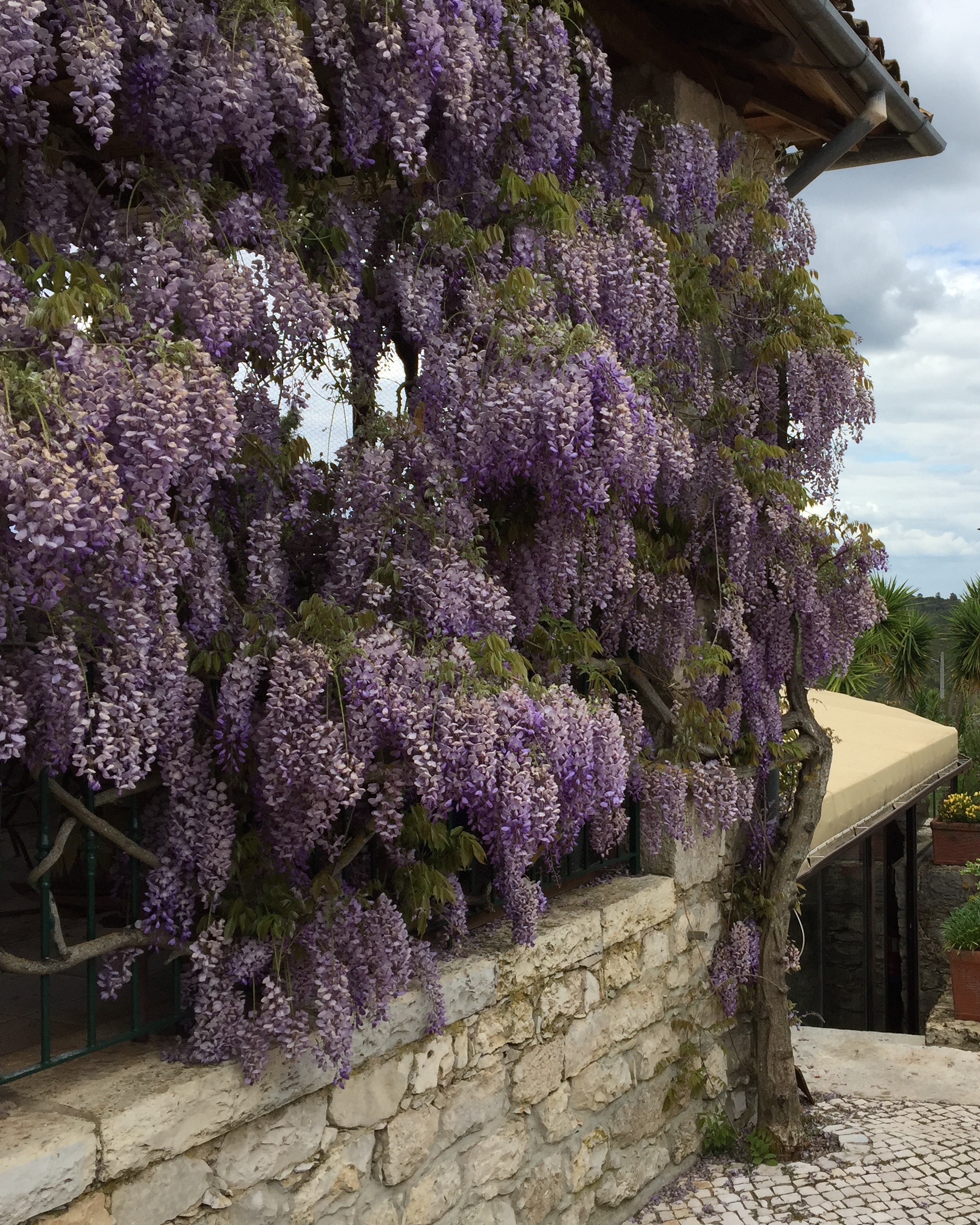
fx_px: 1378
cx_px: 721
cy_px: 610
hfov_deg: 38.3
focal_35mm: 38
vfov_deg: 47.9
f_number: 2.2
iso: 32
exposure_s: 1/1647
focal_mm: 4.15
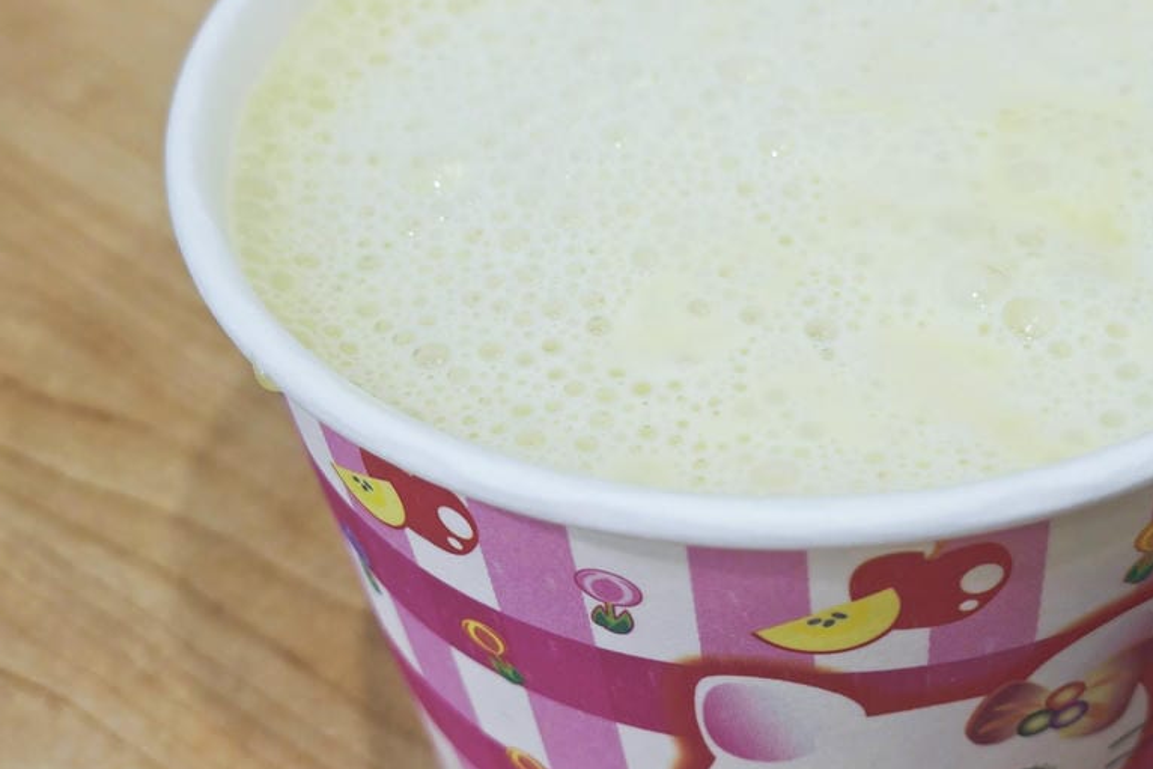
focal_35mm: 57
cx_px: 783
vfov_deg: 23.7
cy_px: 304
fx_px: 1826
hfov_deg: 34.7
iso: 400
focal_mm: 8.72
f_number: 2.8
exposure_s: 1/120
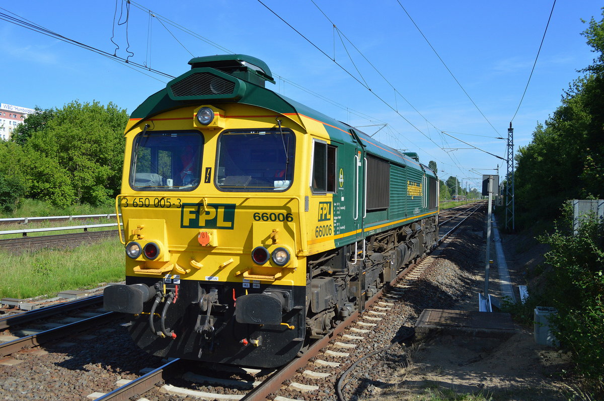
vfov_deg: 39.9
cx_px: 302
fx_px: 553
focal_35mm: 33
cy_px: 200
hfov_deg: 57.3
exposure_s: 1/1600
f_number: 5.6
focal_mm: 22
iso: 400
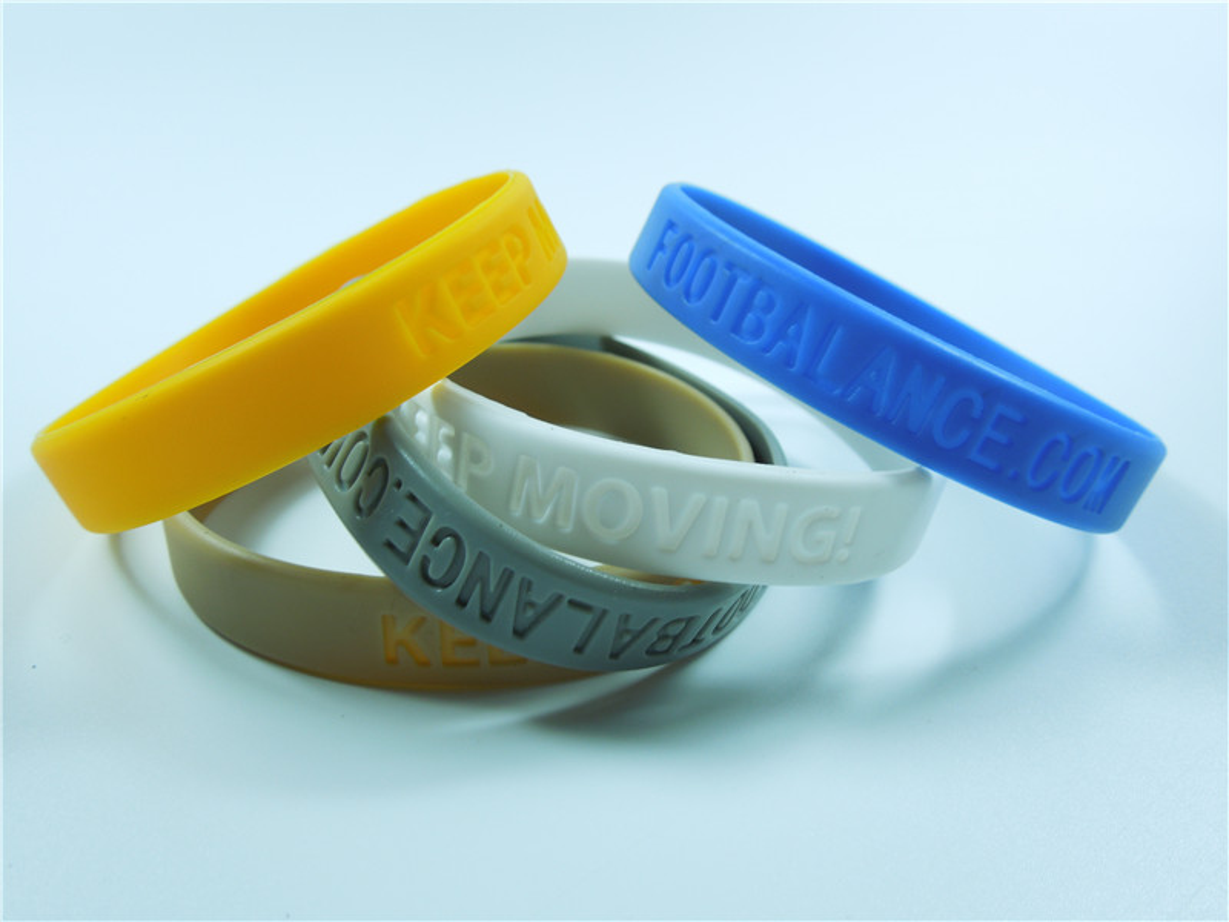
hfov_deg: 58.4
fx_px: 1101
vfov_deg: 45.4
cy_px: 461
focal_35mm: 31
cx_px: 614
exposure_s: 1/60
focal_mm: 5.6
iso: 100
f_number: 3.6
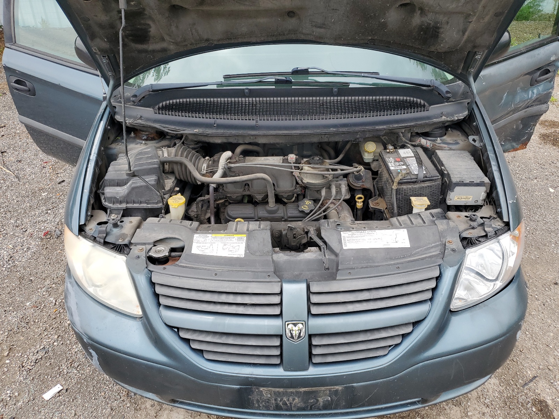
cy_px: 210
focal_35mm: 26
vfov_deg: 53.1
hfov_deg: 67.3
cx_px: 280
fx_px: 420
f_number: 1.5
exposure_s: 1/909
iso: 50
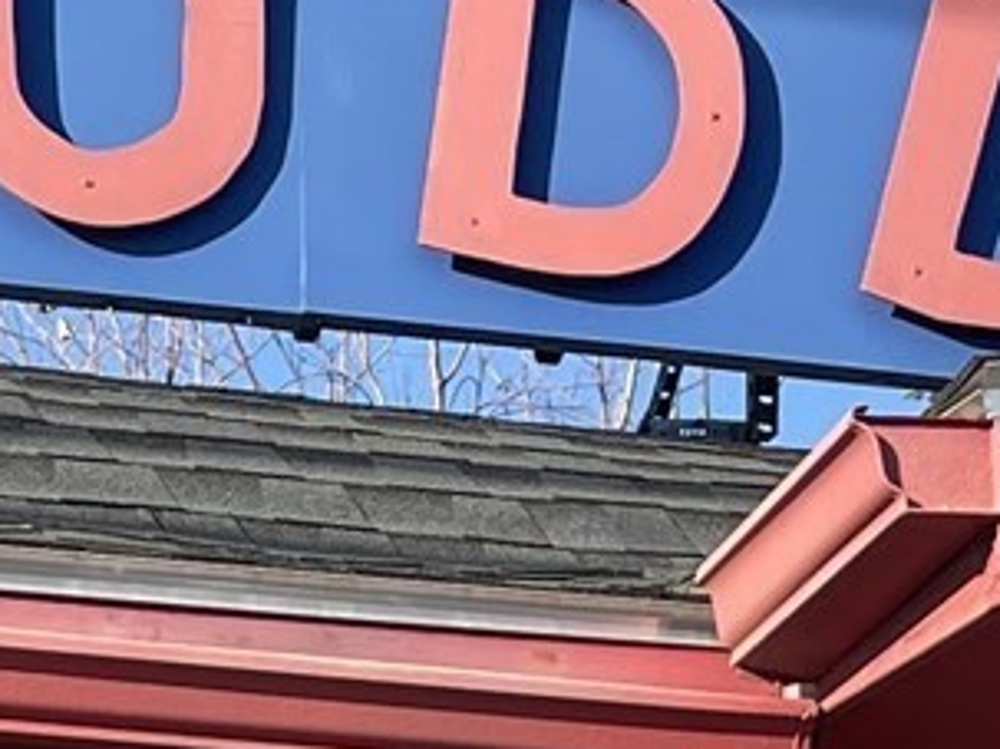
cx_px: 680
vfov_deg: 8.2
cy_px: 1643
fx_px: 4880
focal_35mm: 169
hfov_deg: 11.7
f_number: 1.6
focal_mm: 5.1
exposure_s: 1/1618
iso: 32
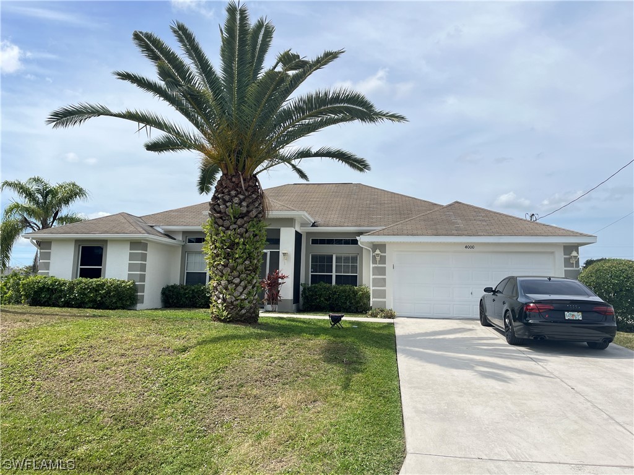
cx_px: 317
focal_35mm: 26
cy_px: 238
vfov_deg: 53.1
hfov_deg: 67.3
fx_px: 476
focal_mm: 5.1
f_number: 1.6
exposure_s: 1/4651
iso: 50
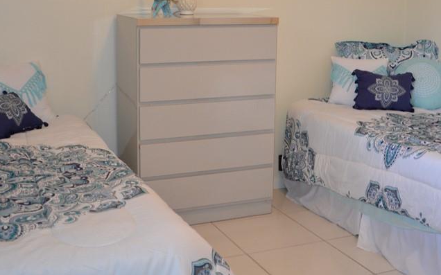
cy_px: 54
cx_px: 242
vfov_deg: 23.2
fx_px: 659
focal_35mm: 55
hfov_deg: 37.0
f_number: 3.8
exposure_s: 1/60
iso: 800
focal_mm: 21
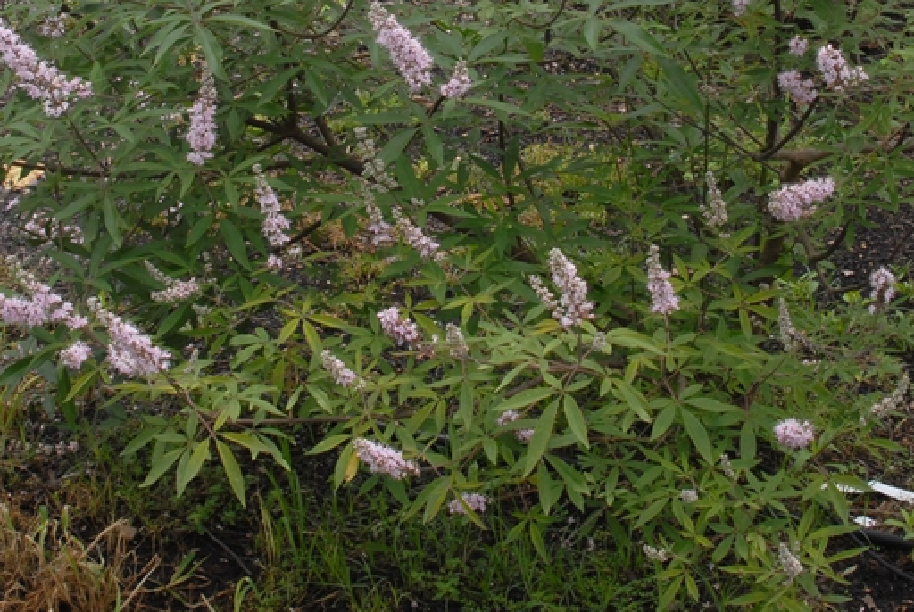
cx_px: 459
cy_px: 35
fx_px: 2136
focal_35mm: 84
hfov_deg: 24.2
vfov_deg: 16.1
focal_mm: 28
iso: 400
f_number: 7.1
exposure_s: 1/200
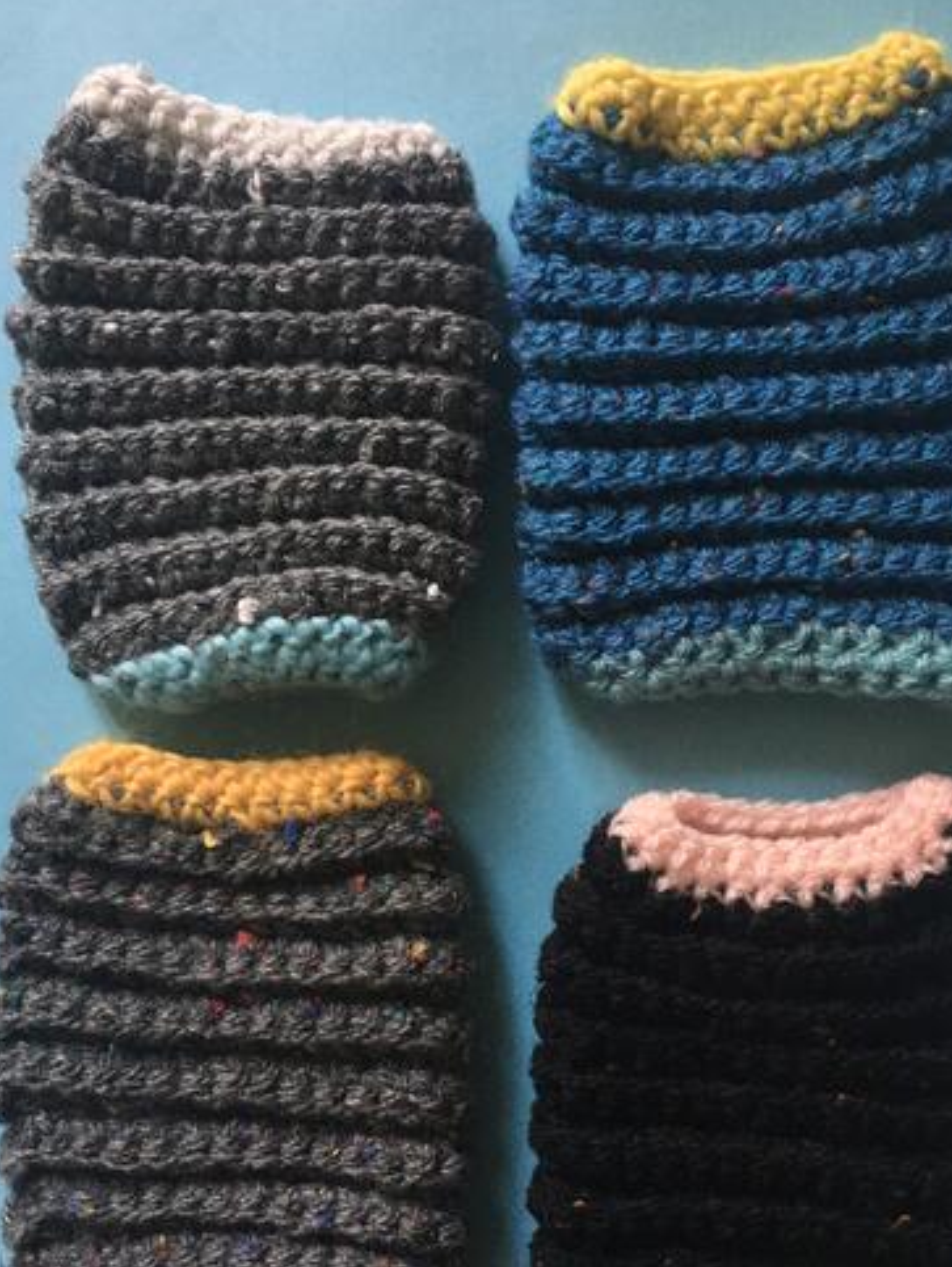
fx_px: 1318
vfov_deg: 51.0
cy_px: 755
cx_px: 535
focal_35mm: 36
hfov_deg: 39.6
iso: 125
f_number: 2.2
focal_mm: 4.15
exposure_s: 1/33
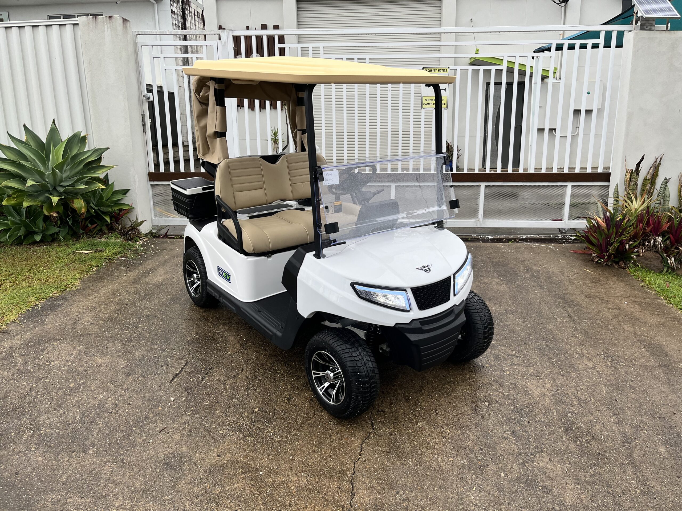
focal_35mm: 26
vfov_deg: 53.1
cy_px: 256
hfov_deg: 67.3
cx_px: 341
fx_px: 512
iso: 50
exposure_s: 1/527
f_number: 1.6
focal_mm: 5.1
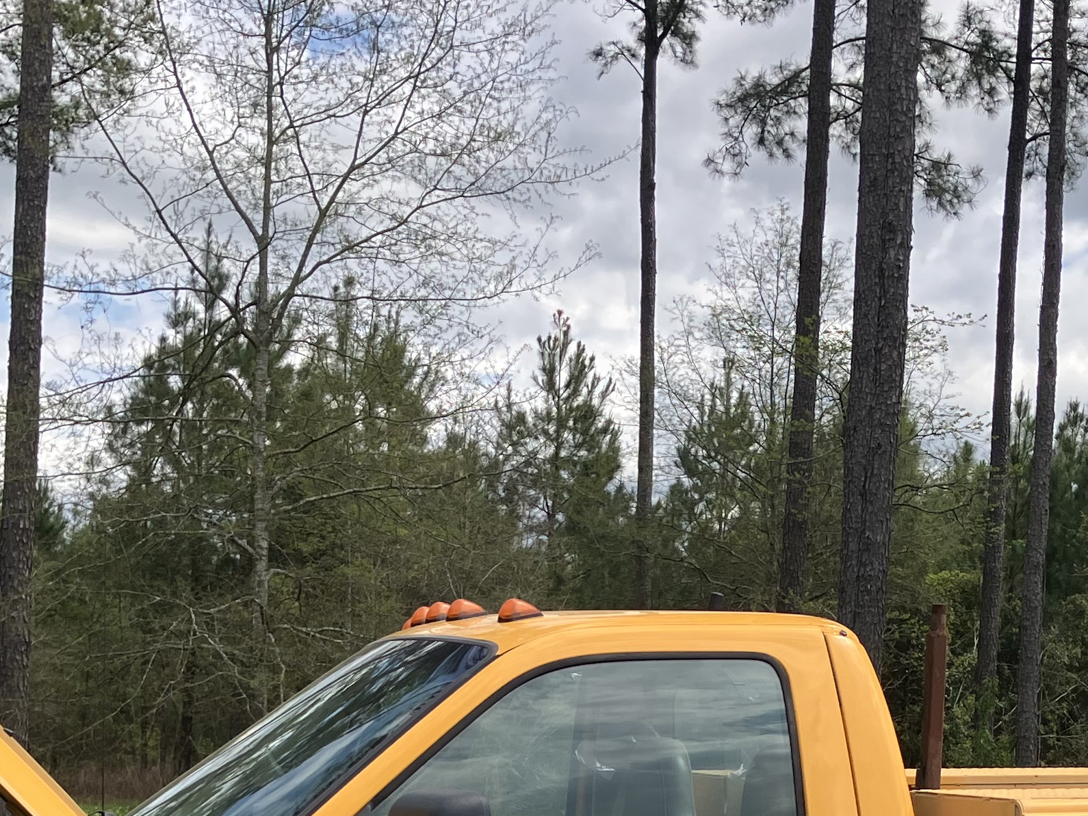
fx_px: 2232
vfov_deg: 19.5
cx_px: 768
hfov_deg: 27.1
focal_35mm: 71
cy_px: 987
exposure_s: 1/1012
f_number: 1.8
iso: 32
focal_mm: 3.99
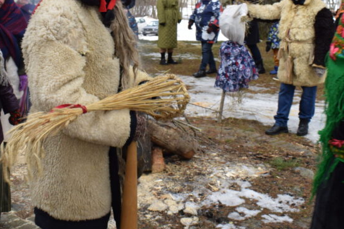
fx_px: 535
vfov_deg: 23.8
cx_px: 138
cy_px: 44
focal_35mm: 56
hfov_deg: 35.5
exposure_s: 1/80
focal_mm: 20
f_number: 11
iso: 400
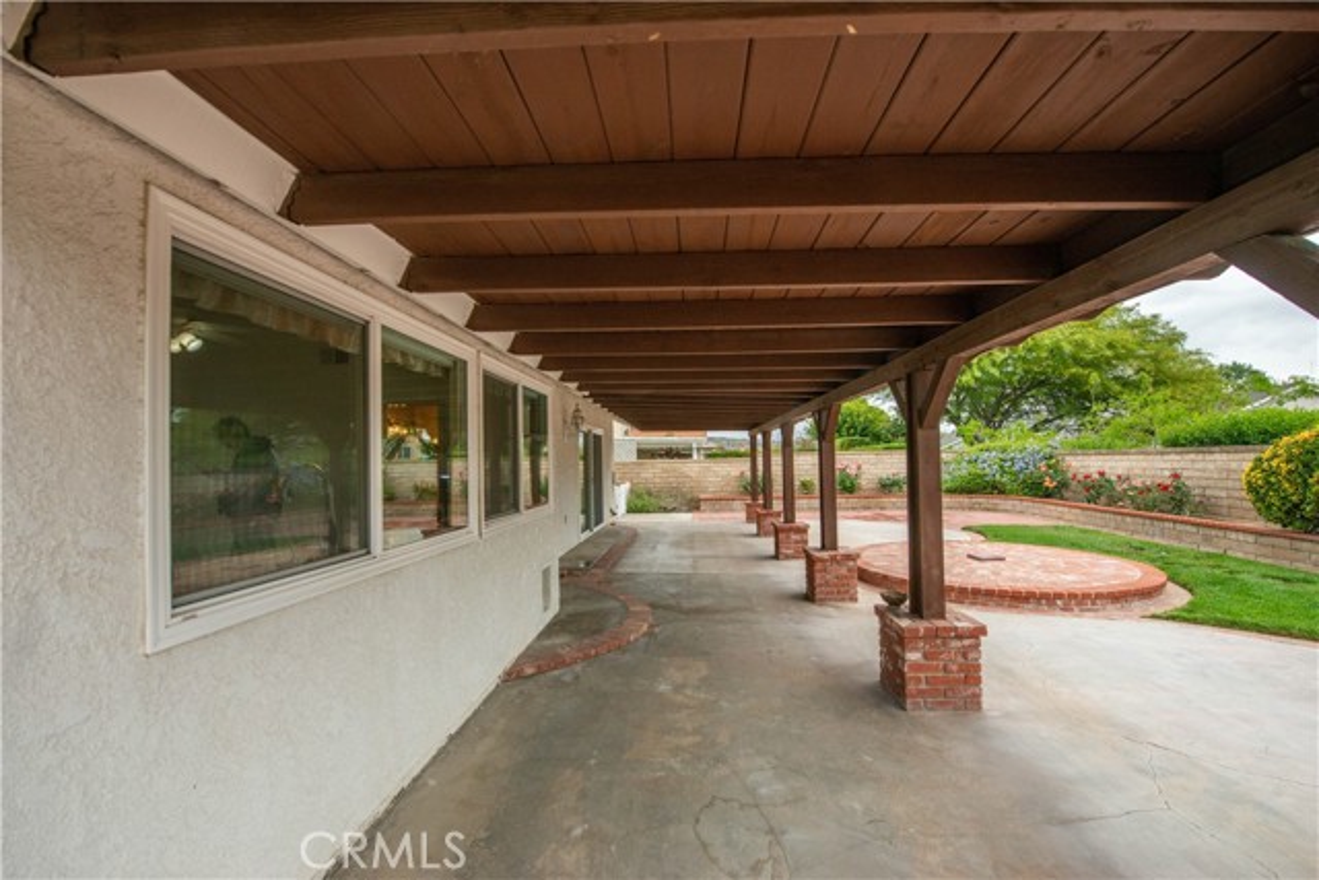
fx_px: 513
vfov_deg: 81.2
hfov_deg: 104.2
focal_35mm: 14
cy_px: 440
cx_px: 660
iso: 400
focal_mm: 14
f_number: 5.6
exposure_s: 1/640
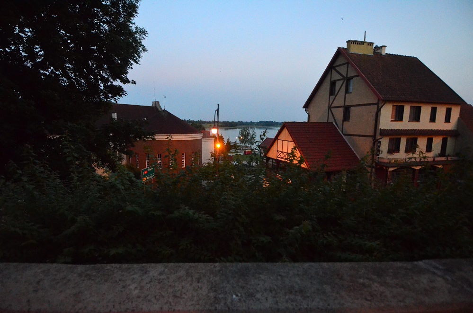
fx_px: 236
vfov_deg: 67.1
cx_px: 236
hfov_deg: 90.1
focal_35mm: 18
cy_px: 156
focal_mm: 12
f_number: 4
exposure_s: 1/400
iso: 6400
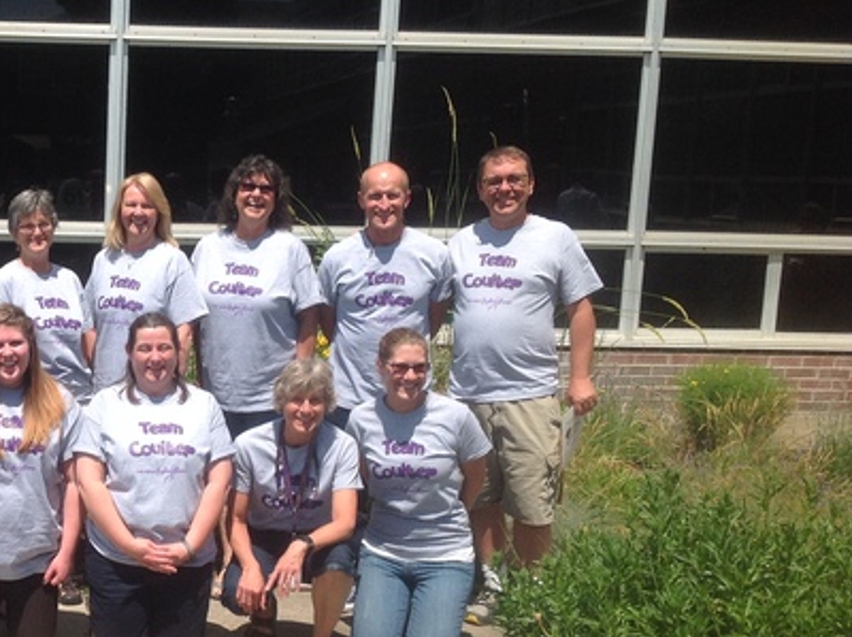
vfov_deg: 23.1
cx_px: 96
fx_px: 1549
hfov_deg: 29.6
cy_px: 437
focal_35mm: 63
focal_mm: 4.28
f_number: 2.4
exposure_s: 1/2160
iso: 50
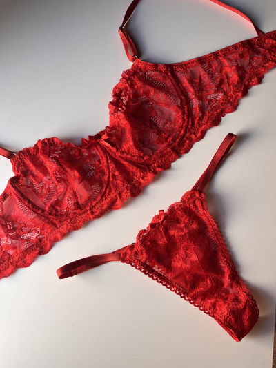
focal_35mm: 26
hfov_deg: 53.1
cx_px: 138
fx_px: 276
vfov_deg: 67.3
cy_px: 184
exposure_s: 1/121
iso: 40
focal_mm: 5.1
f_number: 1.6
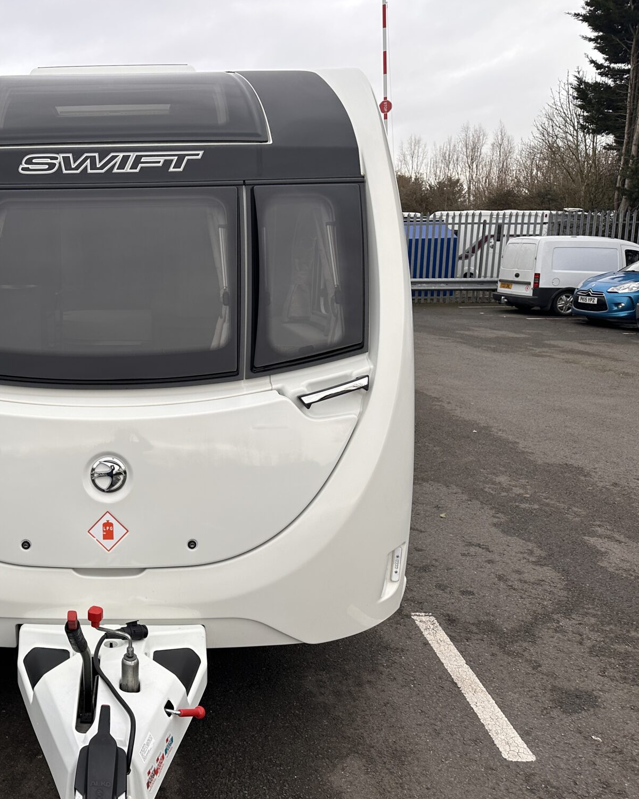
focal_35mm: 32
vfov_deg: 55.7
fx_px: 757
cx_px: 98
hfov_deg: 42.9
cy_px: 406
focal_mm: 6.86
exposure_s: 1/389
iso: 80
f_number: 1.78
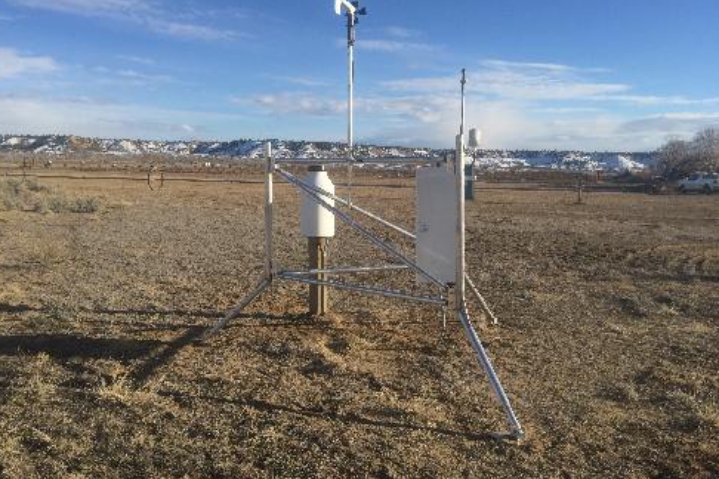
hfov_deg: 60.3
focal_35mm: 31
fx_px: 619
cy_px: 224
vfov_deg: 42.3
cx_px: 351
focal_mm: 4.15
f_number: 2.2
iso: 32
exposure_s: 1/1580
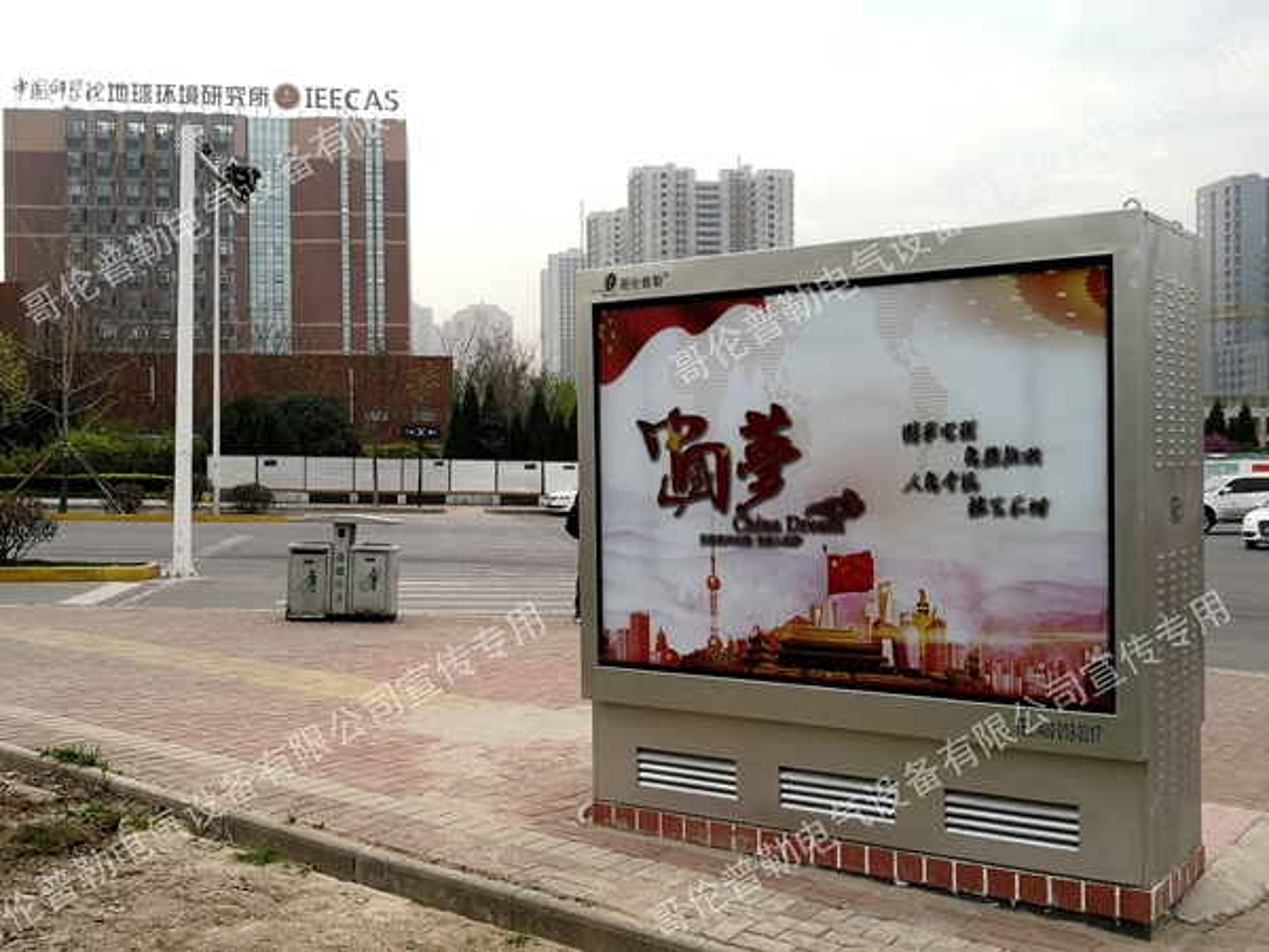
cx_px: 634
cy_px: 476
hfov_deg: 51.4
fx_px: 1320
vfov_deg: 39.7
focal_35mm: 36
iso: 50
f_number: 1.6
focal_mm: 3.95
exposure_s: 1/613
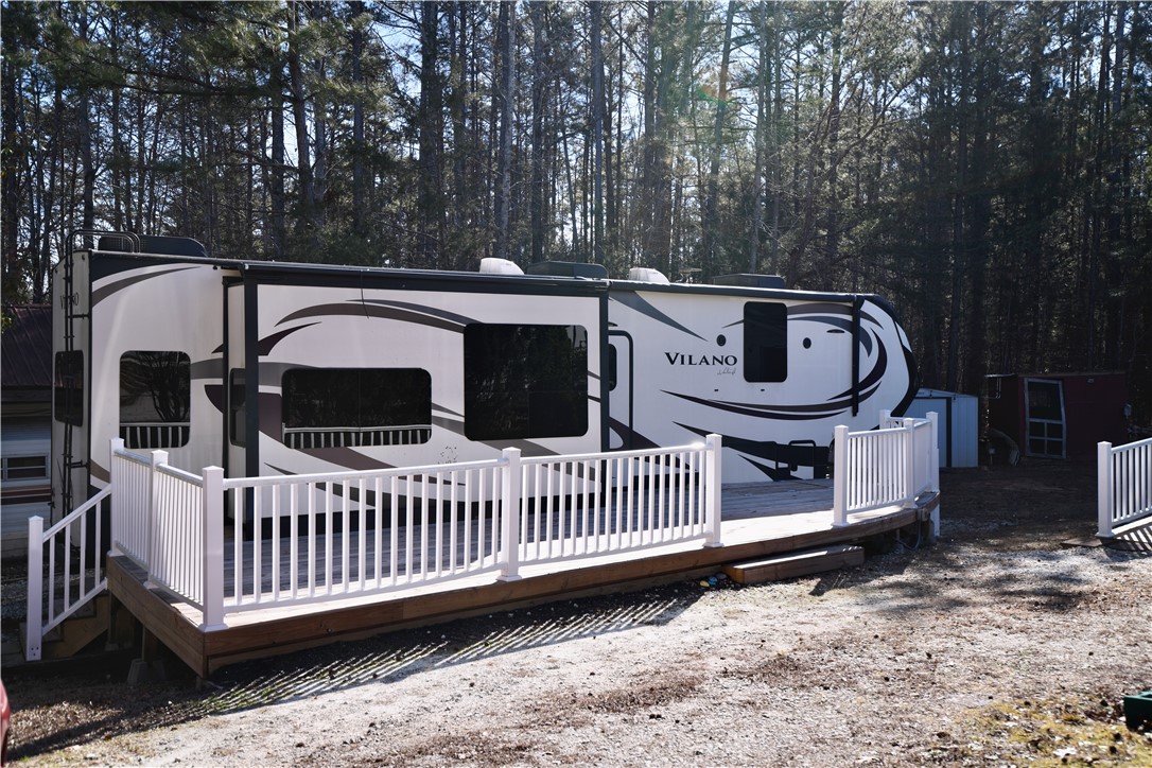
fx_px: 1120
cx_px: 576
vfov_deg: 37.9
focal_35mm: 35
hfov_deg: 54.4
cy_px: 384
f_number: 4.2
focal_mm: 35
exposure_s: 1/500
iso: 100
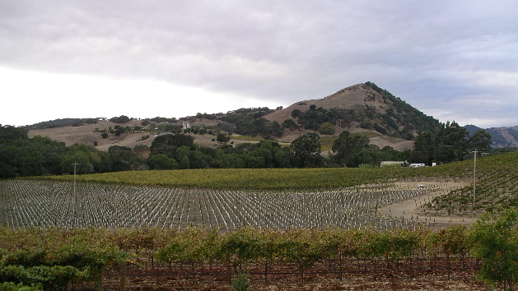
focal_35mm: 41
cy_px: 175
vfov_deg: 28.9
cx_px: 260
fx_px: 563
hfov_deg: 49.4
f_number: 3.2
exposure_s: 1/184
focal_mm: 7.8
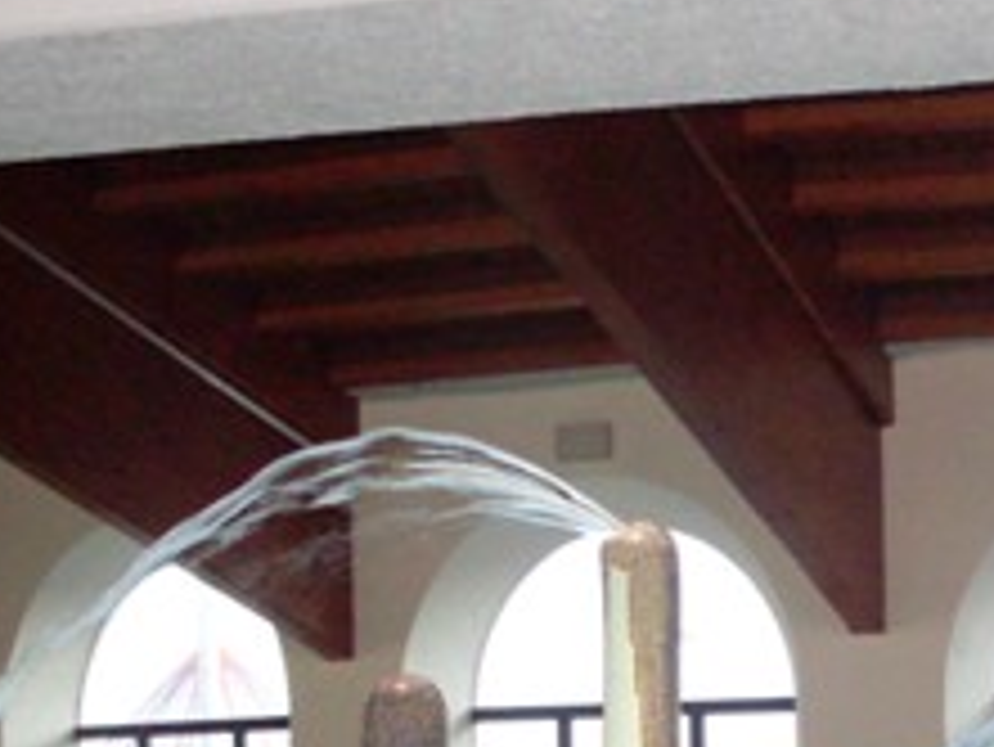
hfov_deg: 17.5
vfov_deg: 13.2
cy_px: 864
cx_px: 936
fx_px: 3160
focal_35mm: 110
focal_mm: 6.3
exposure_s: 1/45
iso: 240
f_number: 2.8
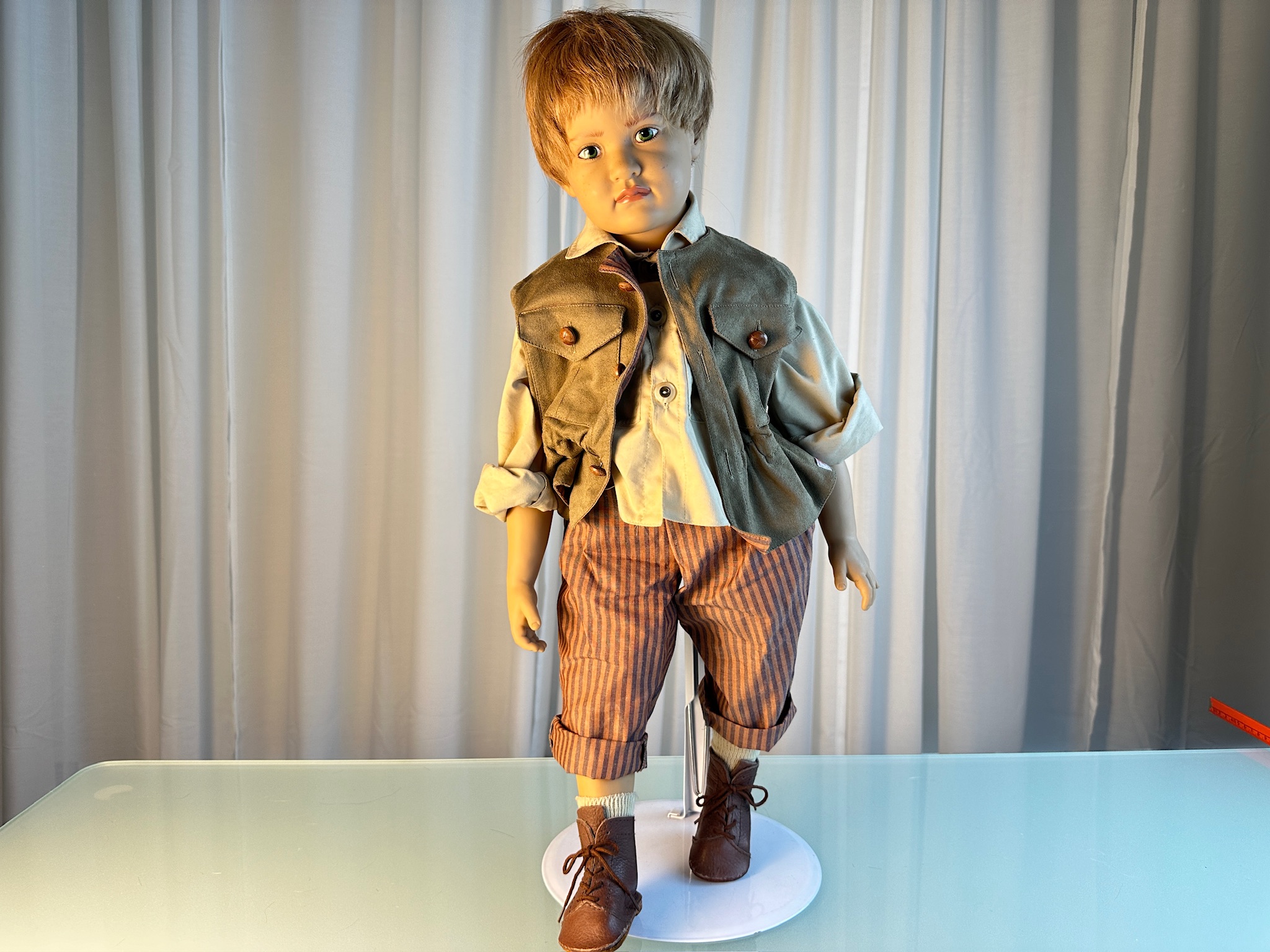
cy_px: 476
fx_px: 881
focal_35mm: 24
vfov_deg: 56.8
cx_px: 635
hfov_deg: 71.6
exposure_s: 1/100
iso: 100
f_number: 1.78
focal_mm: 6.86
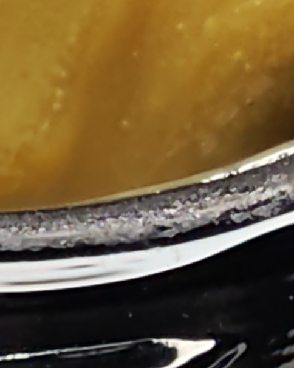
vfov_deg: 3.0
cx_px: -84
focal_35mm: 647
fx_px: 7044
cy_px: 93
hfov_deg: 2.4
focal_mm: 11.5
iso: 100
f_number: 1.8
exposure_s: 1/100
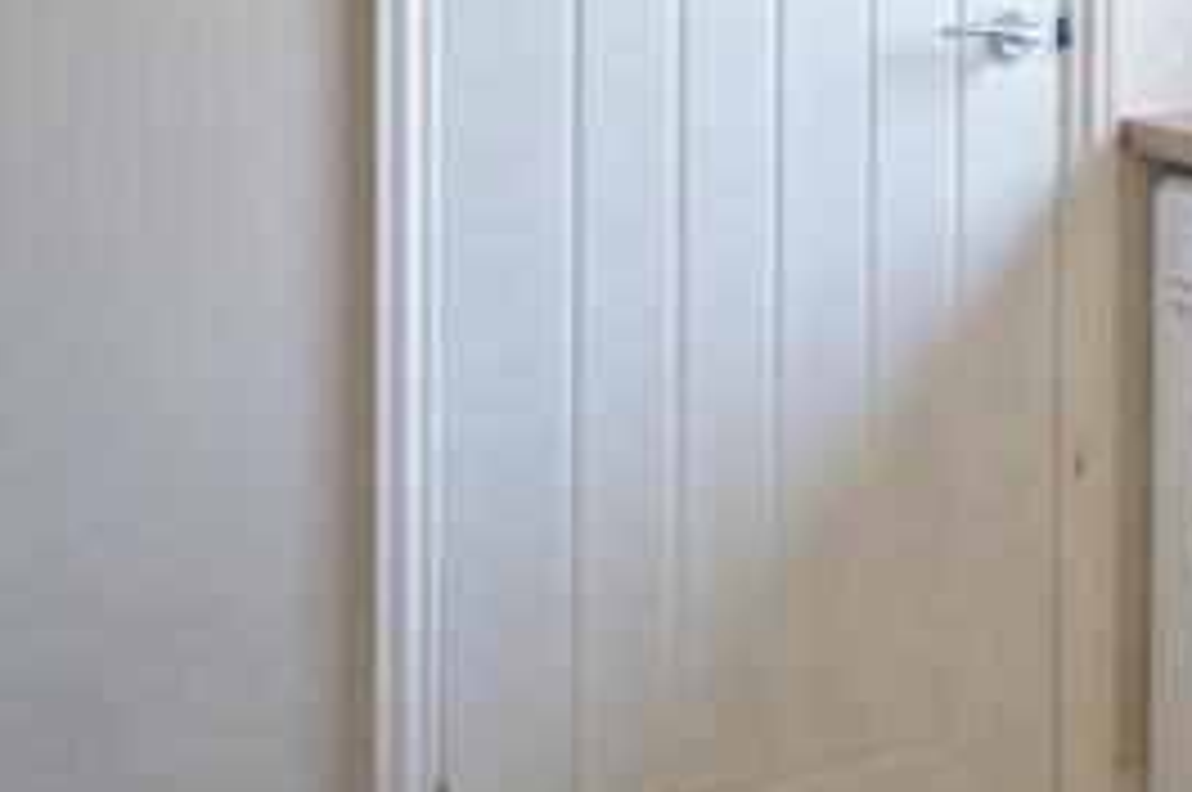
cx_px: 1039
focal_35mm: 52
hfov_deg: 36.2
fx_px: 1720
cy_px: -117
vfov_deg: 24.0
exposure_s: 1/20
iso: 100
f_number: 3.5
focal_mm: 14
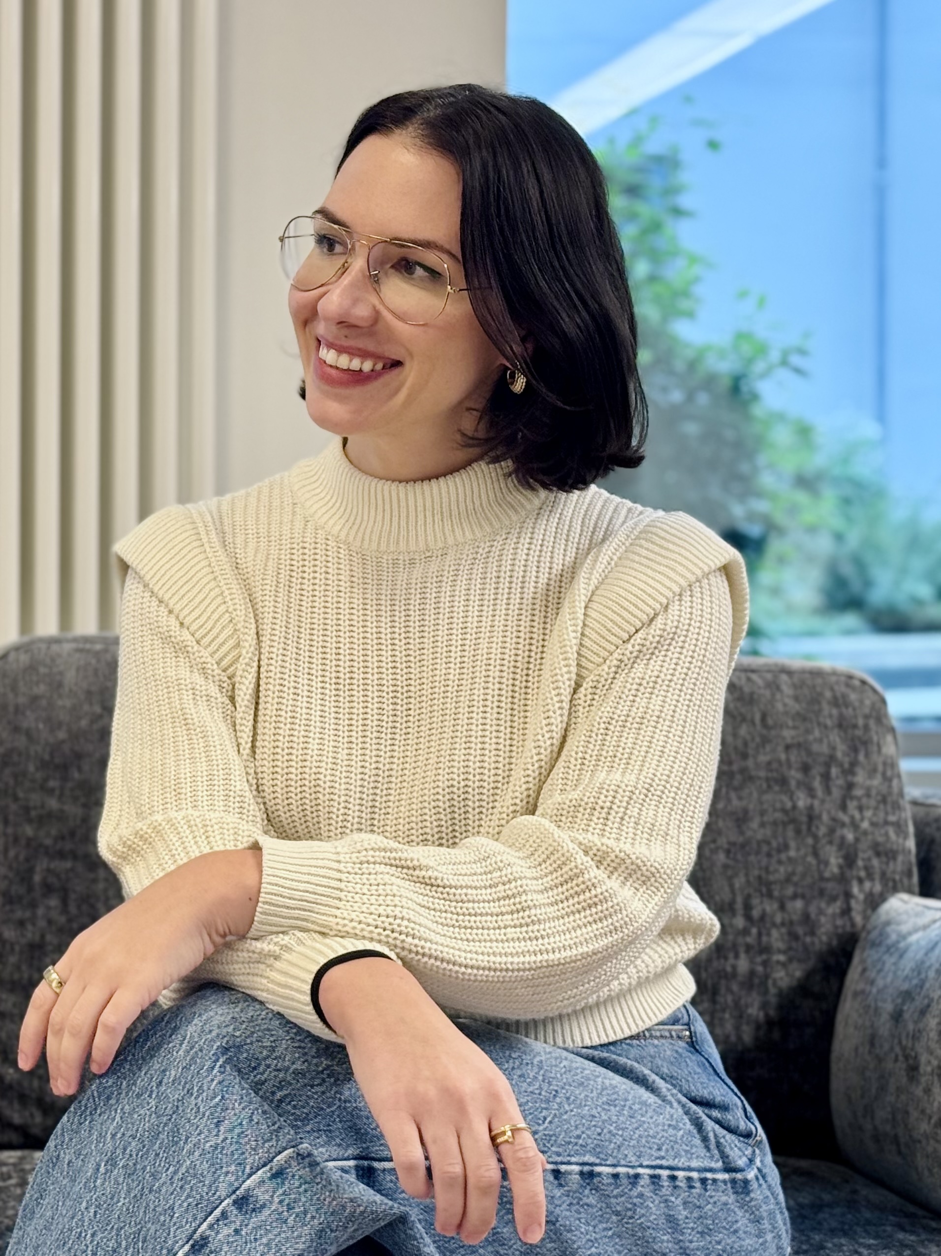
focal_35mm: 48
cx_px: 470
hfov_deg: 30.3
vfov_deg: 39.7
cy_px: 628
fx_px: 1740
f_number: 1.78
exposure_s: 1/50
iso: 80
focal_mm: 6.76
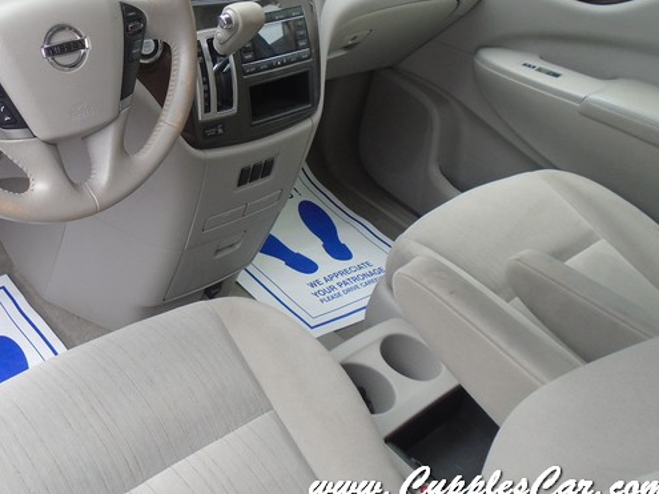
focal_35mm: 42
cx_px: 145
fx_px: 799
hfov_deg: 43.0
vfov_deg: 33.6
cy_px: 120
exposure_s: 1/50
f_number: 3.2
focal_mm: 4.6
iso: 100
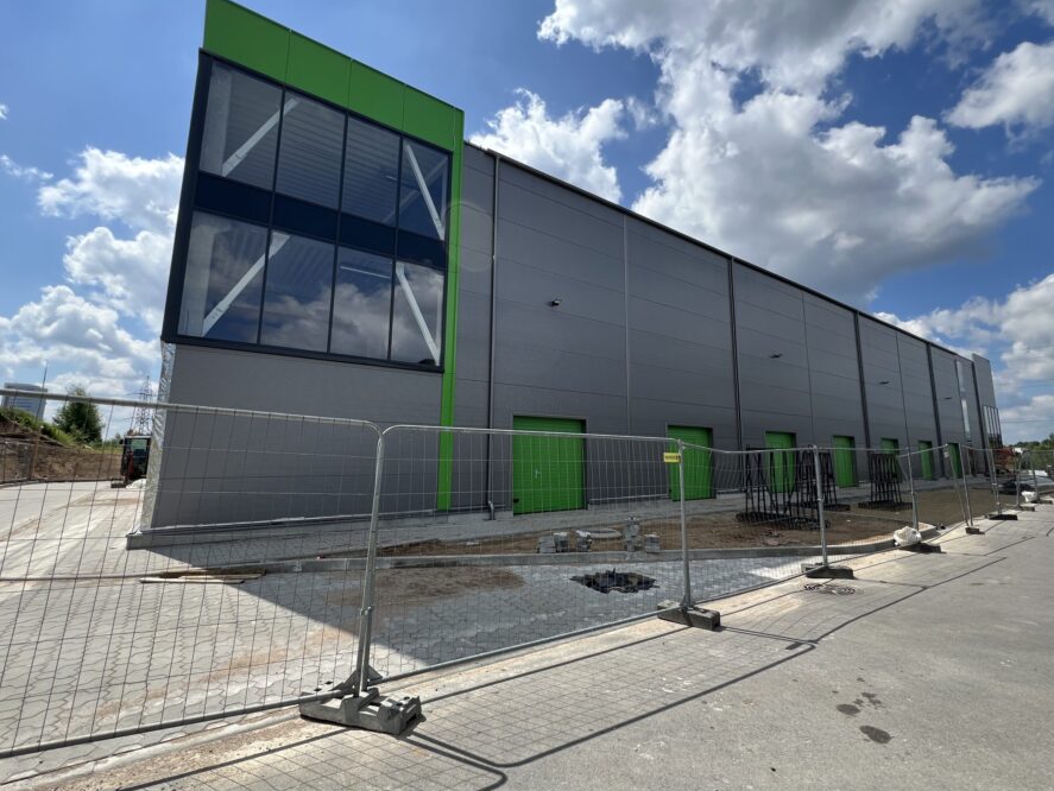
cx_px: 551
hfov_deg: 98.1
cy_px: 378
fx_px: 457
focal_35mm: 15
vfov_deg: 81.7
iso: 32
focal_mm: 1.57
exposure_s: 1/774
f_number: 1.8
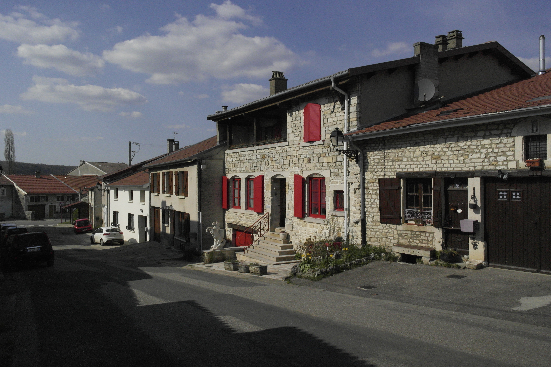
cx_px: 280
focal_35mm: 28
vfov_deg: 46.4
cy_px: 180
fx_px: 429
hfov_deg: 65.5
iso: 1600
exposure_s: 1/4000
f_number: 9
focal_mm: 18
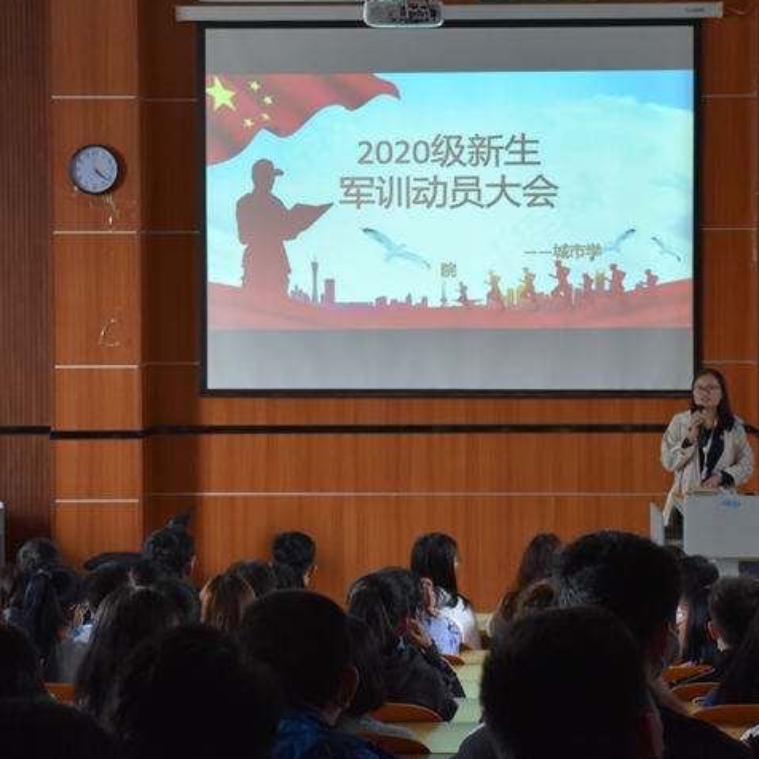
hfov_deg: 18.9
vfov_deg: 18.9
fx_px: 2279
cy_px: 281
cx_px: 423
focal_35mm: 92
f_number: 4.2
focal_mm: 35
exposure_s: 1/60
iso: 900
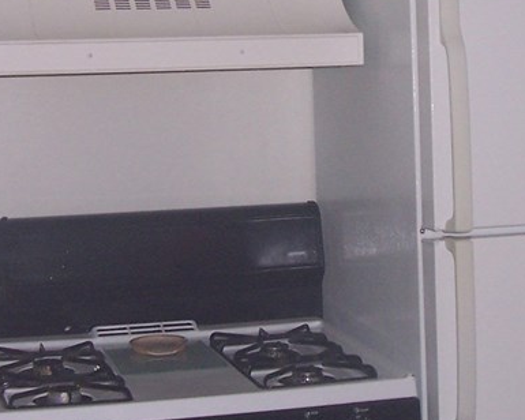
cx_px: 312
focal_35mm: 90
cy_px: 103
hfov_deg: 21.2
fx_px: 1398
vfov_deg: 17.0
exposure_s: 1/60
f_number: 2.7
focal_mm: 5.6
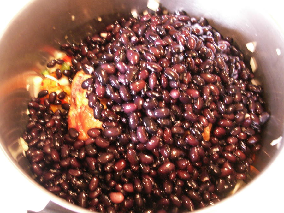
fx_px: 287
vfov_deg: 40.7
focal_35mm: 35
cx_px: 142
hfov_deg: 52.6
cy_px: 106
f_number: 2.8
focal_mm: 5.86
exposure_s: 1/1.67
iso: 160
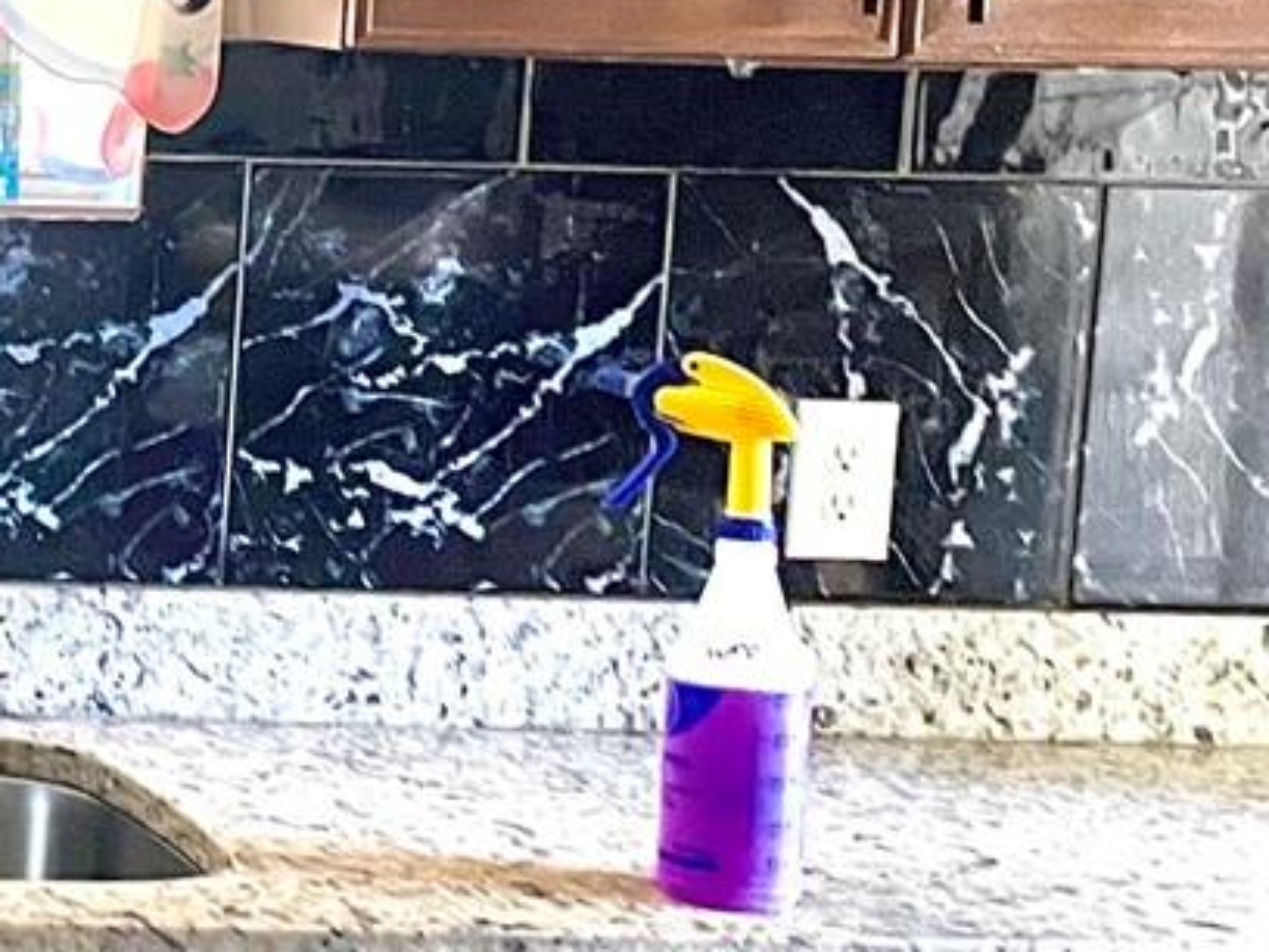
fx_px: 3739
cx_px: -821
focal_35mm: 102
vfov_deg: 14.5
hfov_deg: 16.8
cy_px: 280
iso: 200
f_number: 1.6
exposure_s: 1/60
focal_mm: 4.2
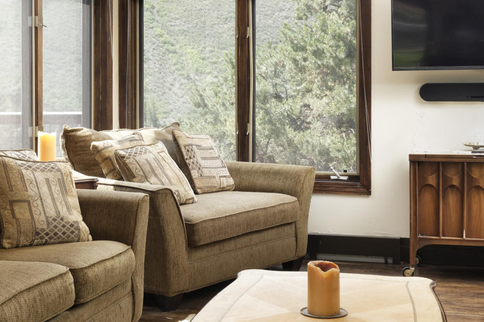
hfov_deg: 32.9
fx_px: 820
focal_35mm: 61
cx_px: 216
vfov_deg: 22.2
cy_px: 107
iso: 640
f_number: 7.1
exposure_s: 1/200
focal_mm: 20
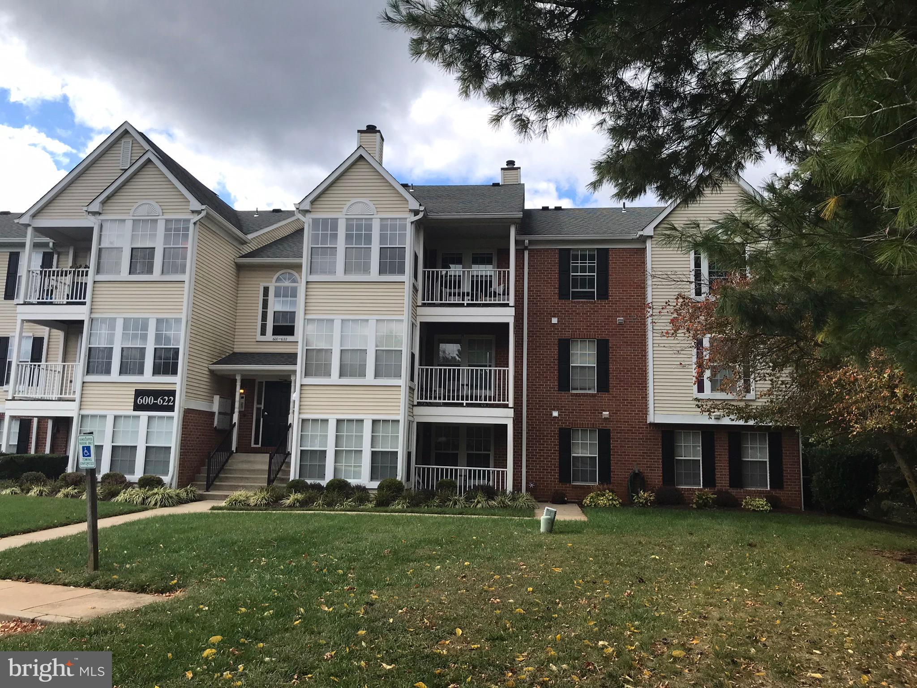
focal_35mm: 28
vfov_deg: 49.7
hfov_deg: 63.4
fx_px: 742
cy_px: 344
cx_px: 458
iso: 20
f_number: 1.8
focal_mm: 3.99
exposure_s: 1/1408
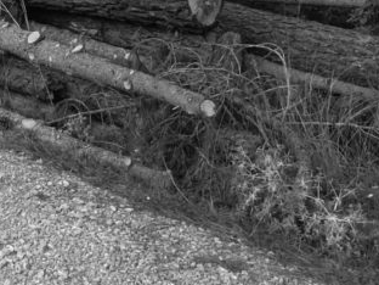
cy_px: -96
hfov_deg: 19.8
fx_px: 1007
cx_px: -94
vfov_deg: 15.2
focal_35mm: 92
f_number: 2.8
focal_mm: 4.6
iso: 200
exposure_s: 1/15
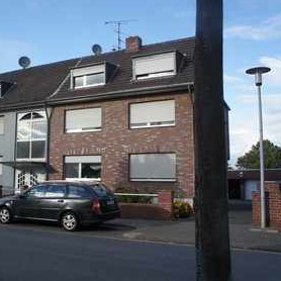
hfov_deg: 42.3
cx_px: 64
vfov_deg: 43.8
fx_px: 349
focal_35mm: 38
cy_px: 133
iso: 250
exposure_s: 1/250
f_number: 7.1
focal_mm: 18
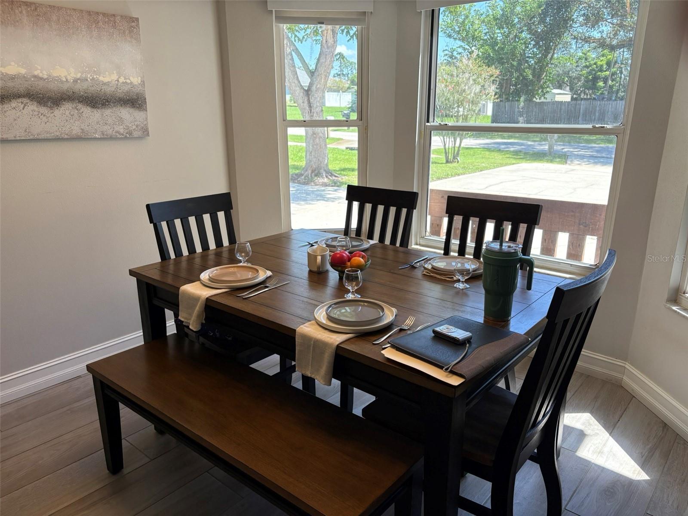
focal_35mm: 26
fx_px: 517
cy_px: 258
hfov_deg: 67.3
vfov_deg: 53.1
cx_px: 344
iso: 100
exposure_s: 1/233
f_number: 1.6
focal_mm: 5.96
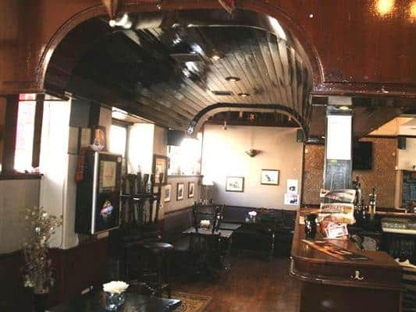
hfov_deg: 51.3
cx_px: 208
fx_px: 433
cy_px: 156
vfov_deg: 39.7
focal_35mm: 36
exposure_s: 1/30
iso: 125
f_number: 3.5
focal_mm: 6.3
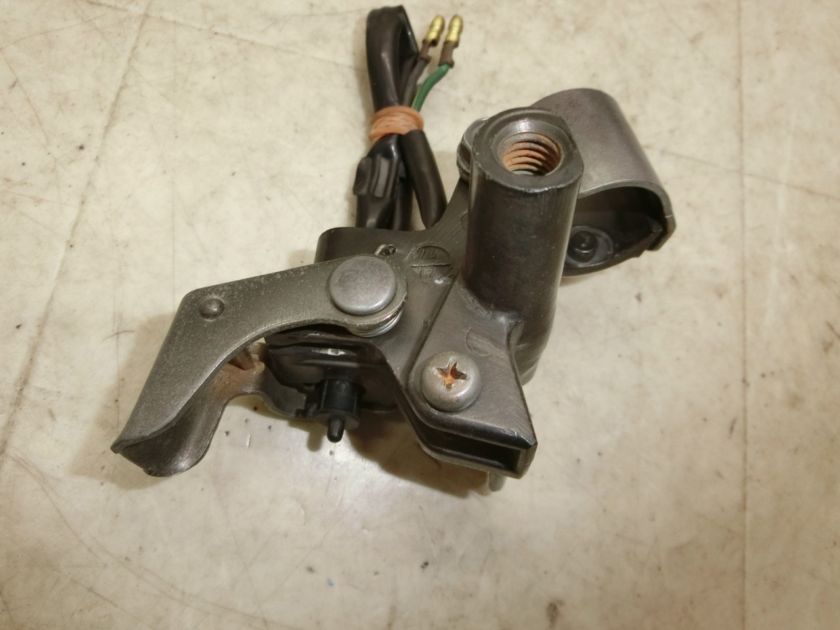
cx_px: 420
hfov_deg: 69.4
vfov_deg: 54.9
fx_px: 607
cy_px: 315
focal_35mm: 25
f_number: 3.5
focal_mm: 4.5
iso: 200
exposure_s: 1/60
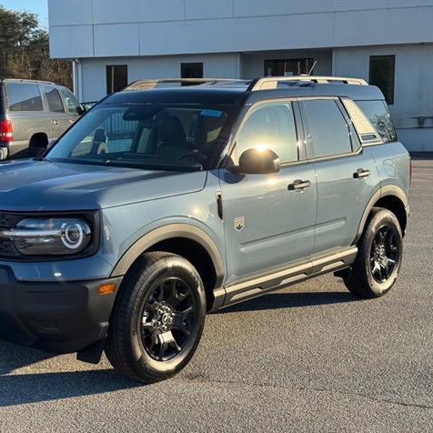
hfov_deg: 29.9
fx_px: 807
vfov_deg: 30.0
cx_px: 152
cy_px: 216
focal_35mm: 57
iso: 64
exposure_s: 1/1427
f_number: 1.78
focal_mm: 6.76
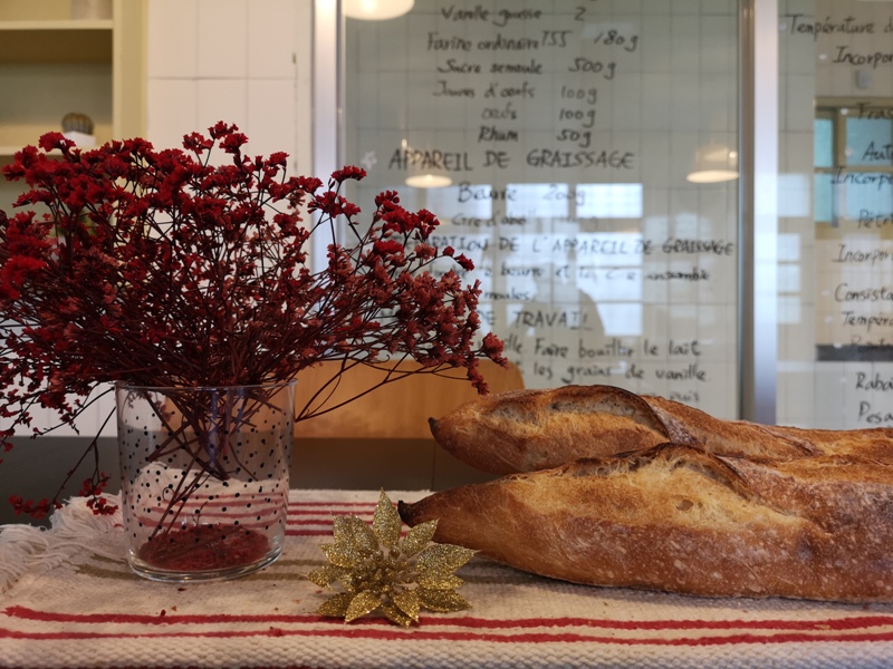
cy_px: 334
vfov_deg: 51.4
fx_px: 697
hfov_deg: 65.3
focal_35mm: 27
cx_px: 446
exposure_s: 1/60
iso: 160
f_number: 1.8
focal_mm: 3.95
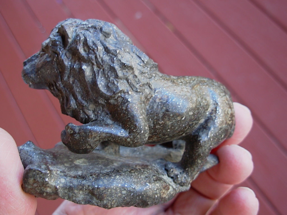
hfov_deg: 49.0
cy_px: 108
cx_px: 144
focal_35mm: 38
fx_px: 315
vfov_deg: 37.7
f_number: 2.9
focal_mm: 6.3
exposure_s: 1/13.8
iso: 50
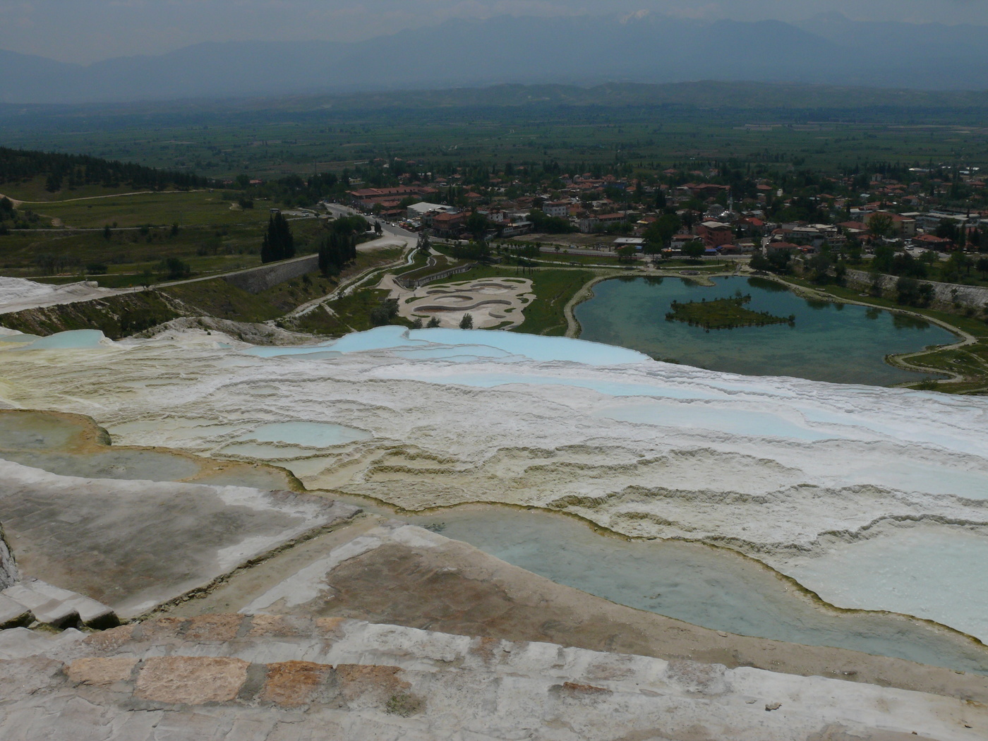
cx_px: 494
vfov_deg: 40.7
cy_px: 370
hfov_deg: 52.6
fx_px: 999
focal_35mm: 35
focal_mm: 7.4
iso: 100
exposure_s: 1/800
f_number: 9
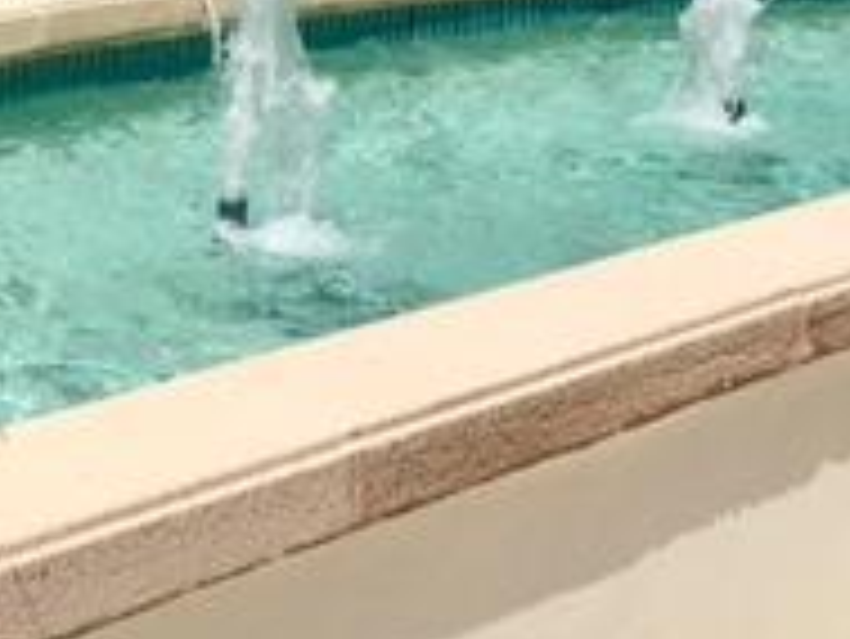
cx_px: 211
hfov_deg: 19.9
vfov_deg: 14.3
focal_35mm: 98
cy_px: -248
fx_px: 2408
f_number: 2.2
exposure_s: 1/2747
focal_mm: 4.15
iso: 25
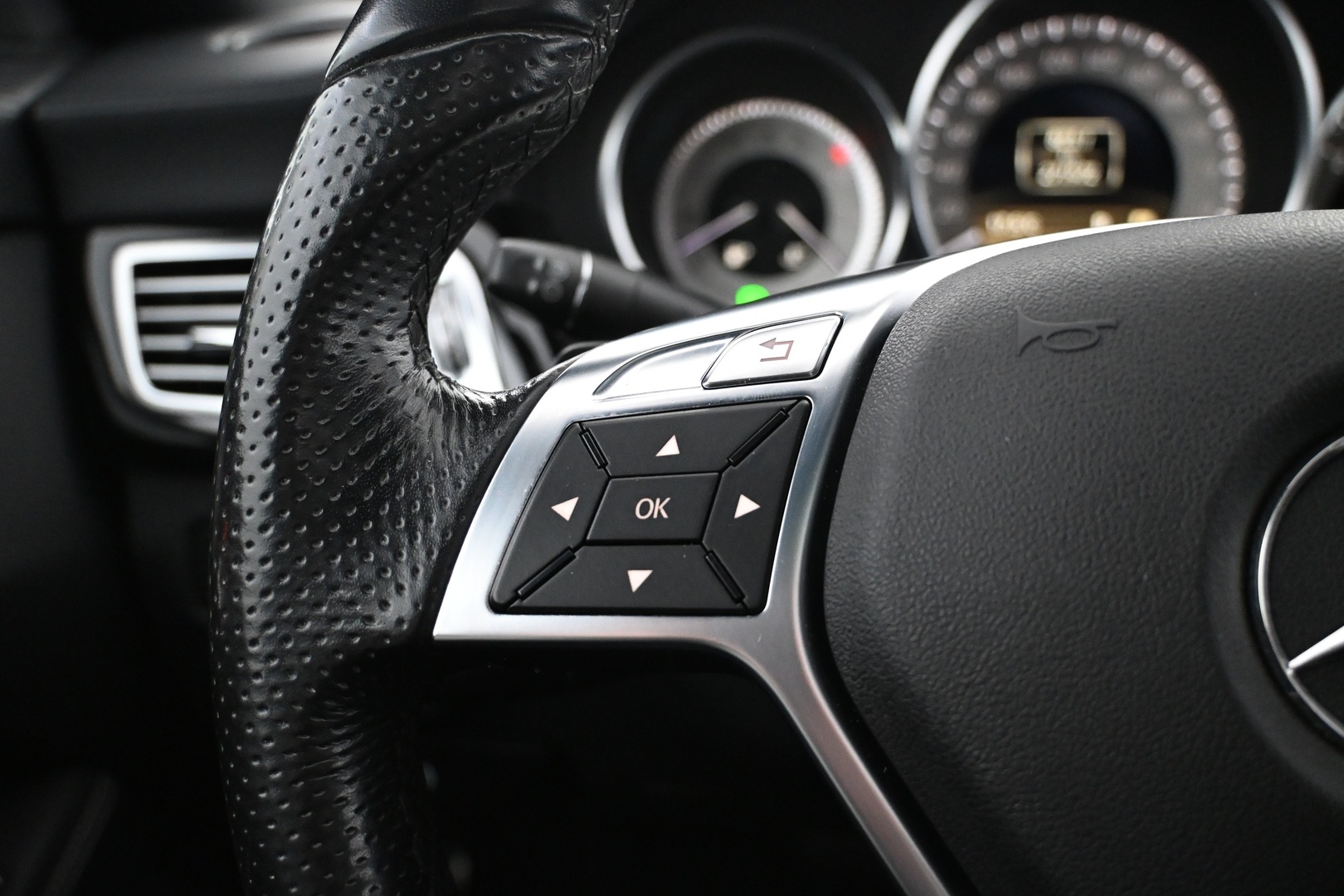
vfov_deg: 40.0
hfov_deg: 57.2
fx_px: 1232
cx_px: 672
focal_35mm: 33
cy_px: 448
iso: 4000
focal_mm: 22
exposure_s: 1/40
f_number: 4
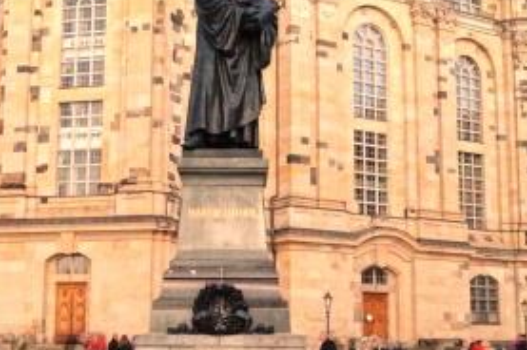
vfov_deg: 21.5
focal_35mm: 63
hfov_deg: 31.9
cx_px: 228
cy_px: 192
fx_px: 921
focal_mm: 26
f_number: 20
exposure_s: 1/2000
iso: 16000
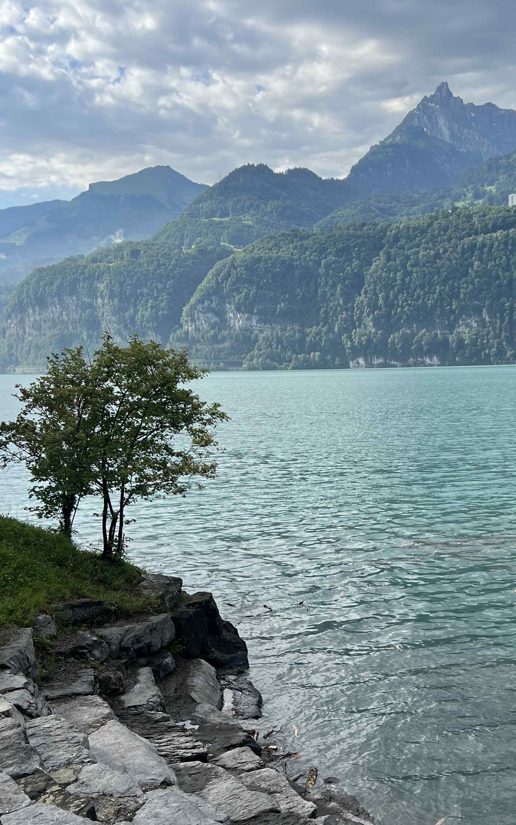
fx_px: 922
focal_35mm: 41
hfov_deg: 31.1
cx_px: 331
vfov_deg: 48.1
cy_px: 472
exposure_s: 1/2762
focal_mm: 5.7
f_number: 1.5
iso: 50
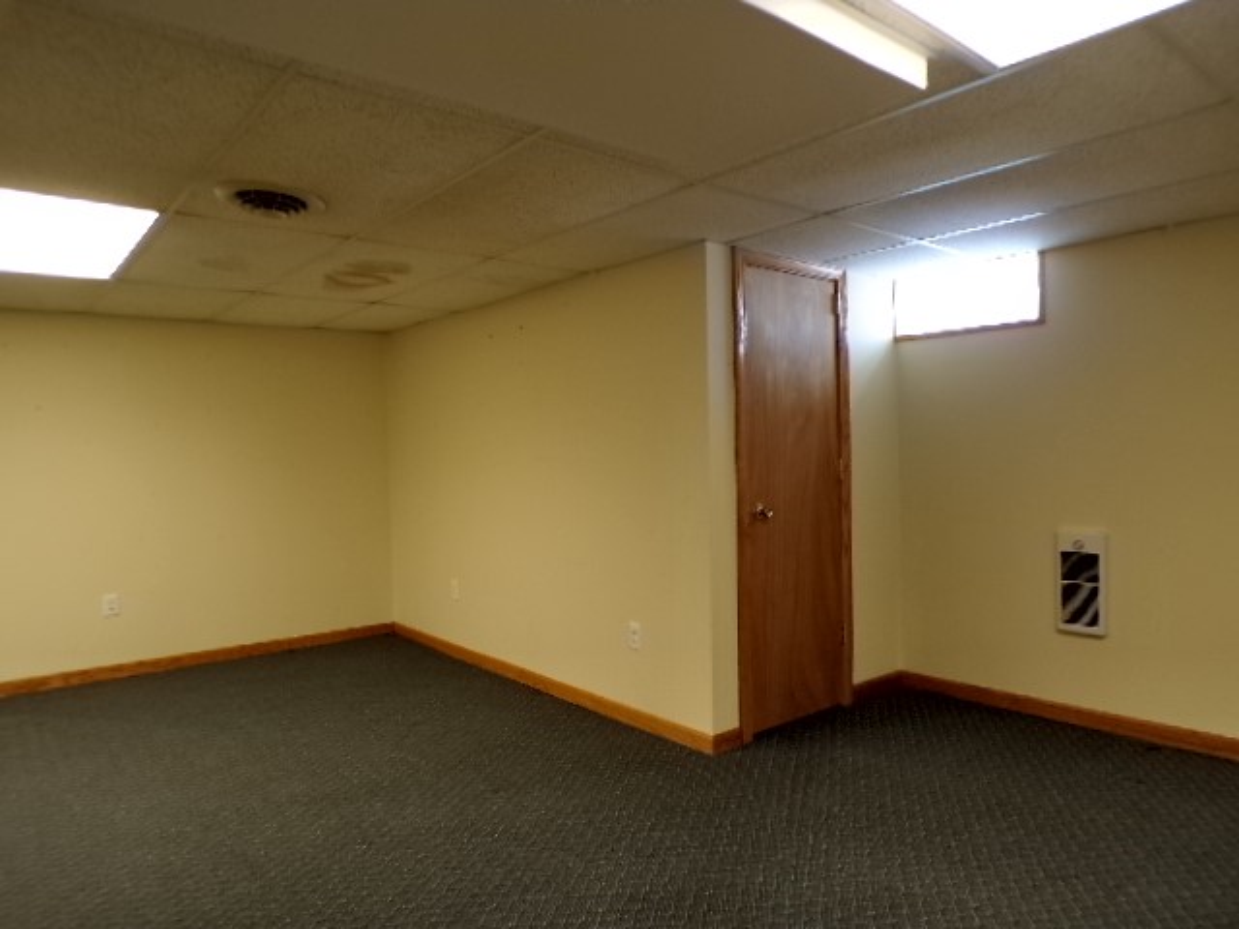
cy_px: 464
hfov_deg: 71.6
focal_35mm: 24
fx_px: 859
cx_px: 620
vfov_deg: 56.8
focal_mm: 4.3
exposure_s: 1/25
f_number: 3
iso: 200
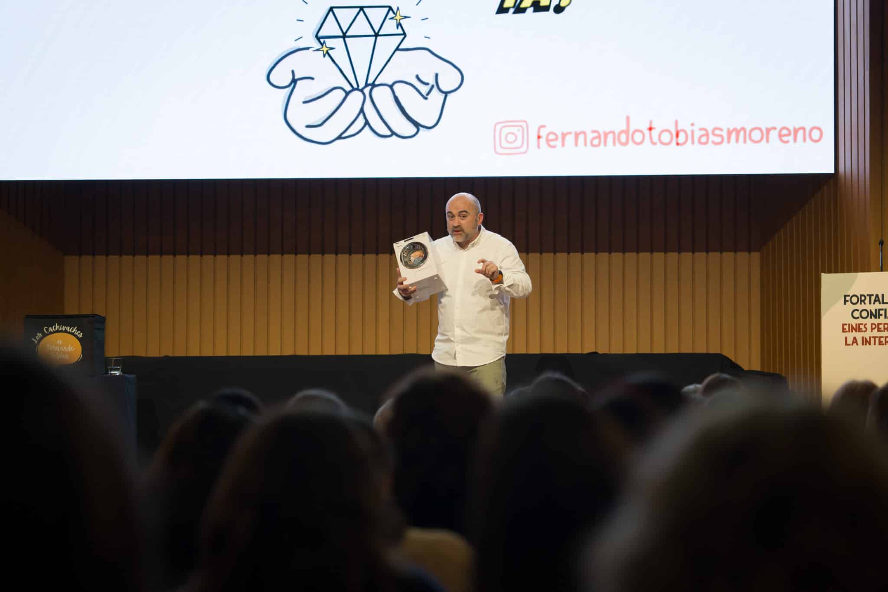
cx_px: 444
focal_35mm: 105
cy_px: 296
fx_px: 2590
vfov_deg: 13.0
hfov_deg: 19.5
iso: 500
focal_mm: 105
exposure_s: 1/250
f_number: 2.8
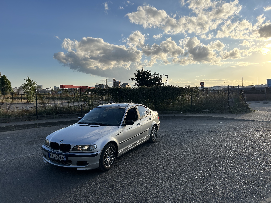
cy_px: 102
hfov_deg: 67.3
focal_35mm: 26
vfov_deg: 53.1
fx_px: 204
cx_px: 136
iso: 50
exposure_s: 1/4444
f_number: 1.5
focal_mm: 5.7
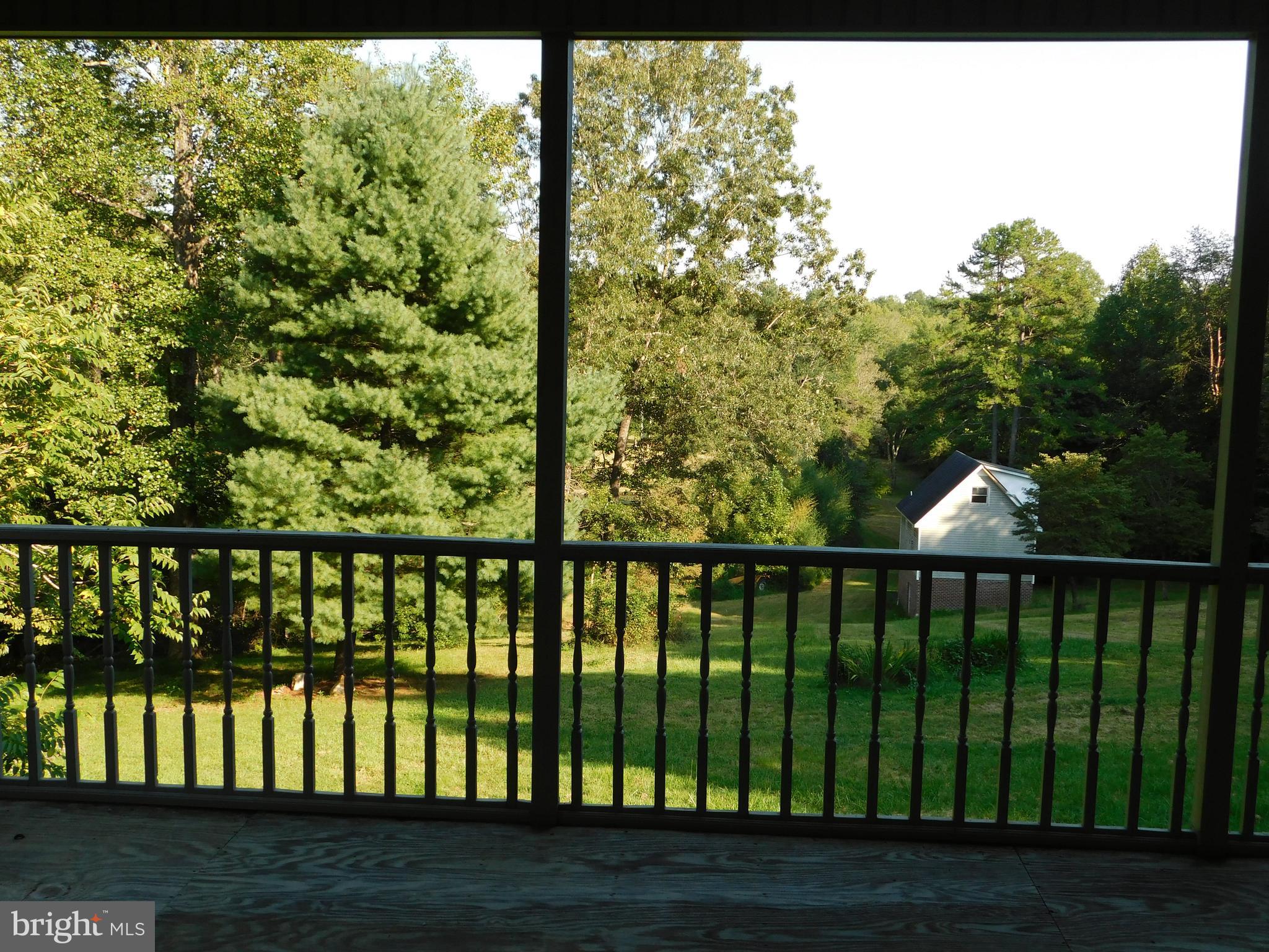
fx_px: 1320
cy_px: 476
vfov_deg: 39.7
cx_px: 634
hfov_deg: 51.4
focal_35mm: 36
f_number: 3.5
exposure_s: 1/400
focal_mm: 6.3
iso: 125
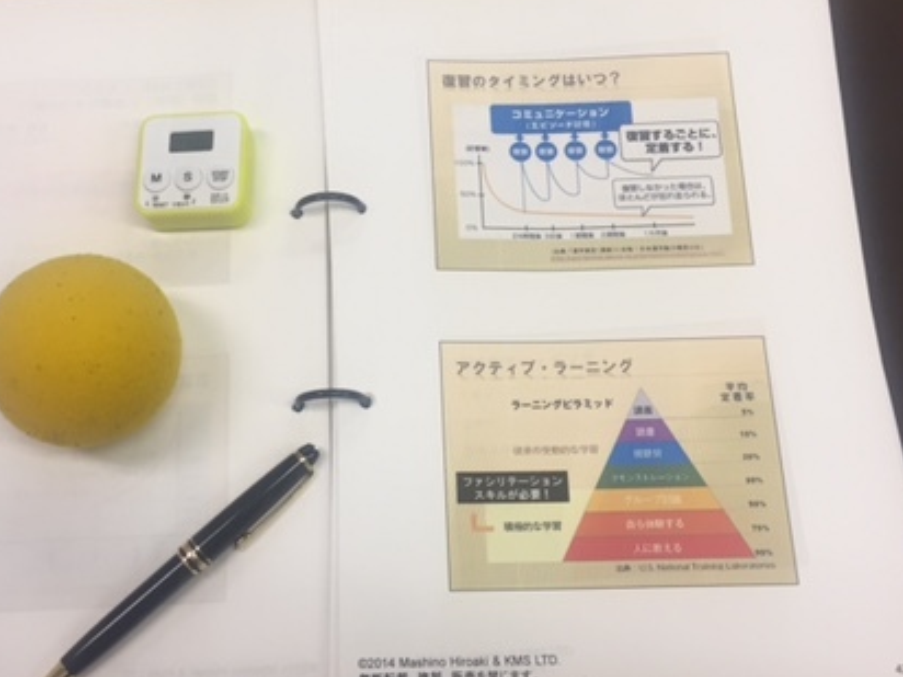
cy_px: 307
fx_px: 1174
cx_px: 375
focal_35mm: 45
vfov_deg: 32.2
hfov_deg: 41.9
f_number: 2.2
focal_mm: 4.15
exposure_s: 1/40
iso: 32
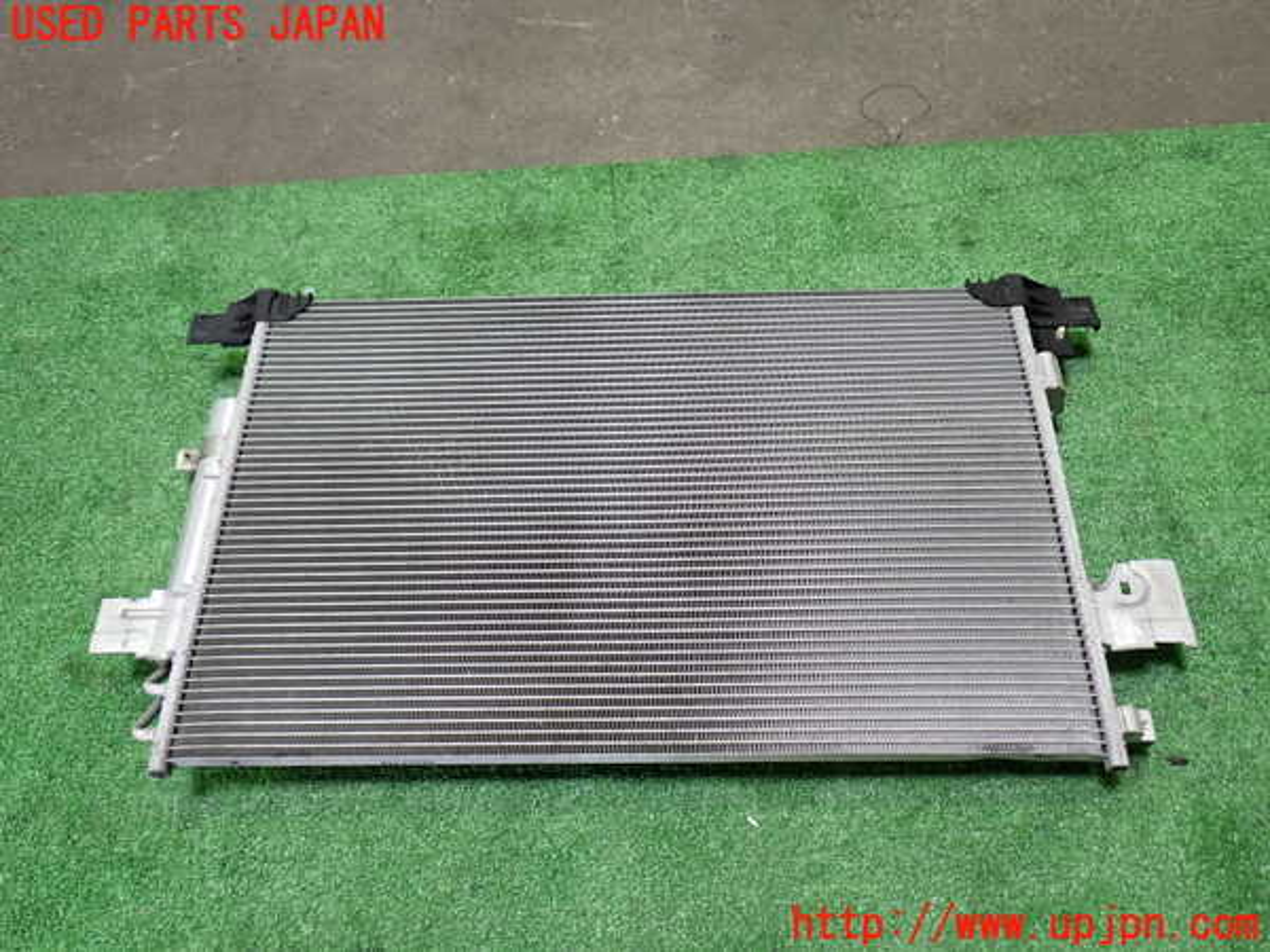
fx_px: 1101
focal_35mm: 30
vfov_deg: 46.8
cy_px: 476
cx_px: 635
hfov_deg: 60.0
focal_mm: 5.4
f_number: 2.3
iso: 250
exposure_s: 1/30
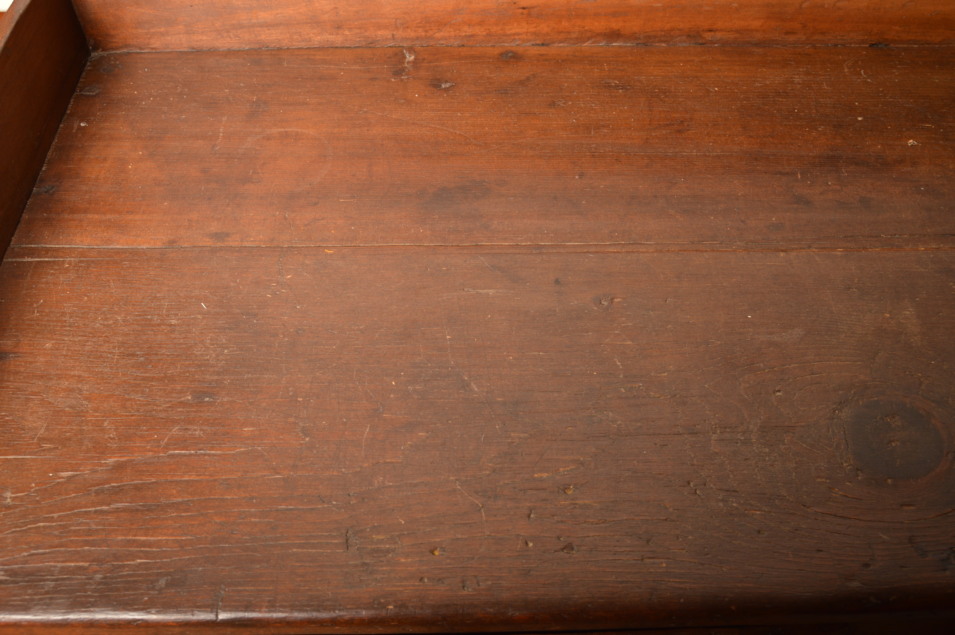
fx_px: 914
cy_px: 318
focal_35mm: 34
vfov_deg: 38.3
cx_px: 478
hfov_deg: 55.1
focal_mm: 23
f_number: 8
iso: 200
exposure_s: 1/125
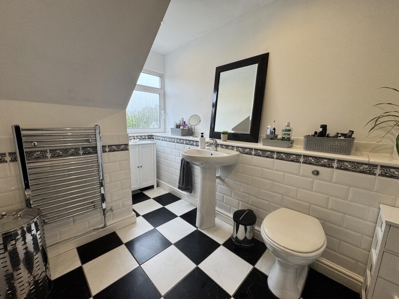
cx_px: 200
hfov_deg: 102.1
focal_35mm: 14
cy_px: 150
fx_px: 161
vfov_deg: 85.7
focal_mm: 2.22
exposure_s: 1/100
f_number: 2.2
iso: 80
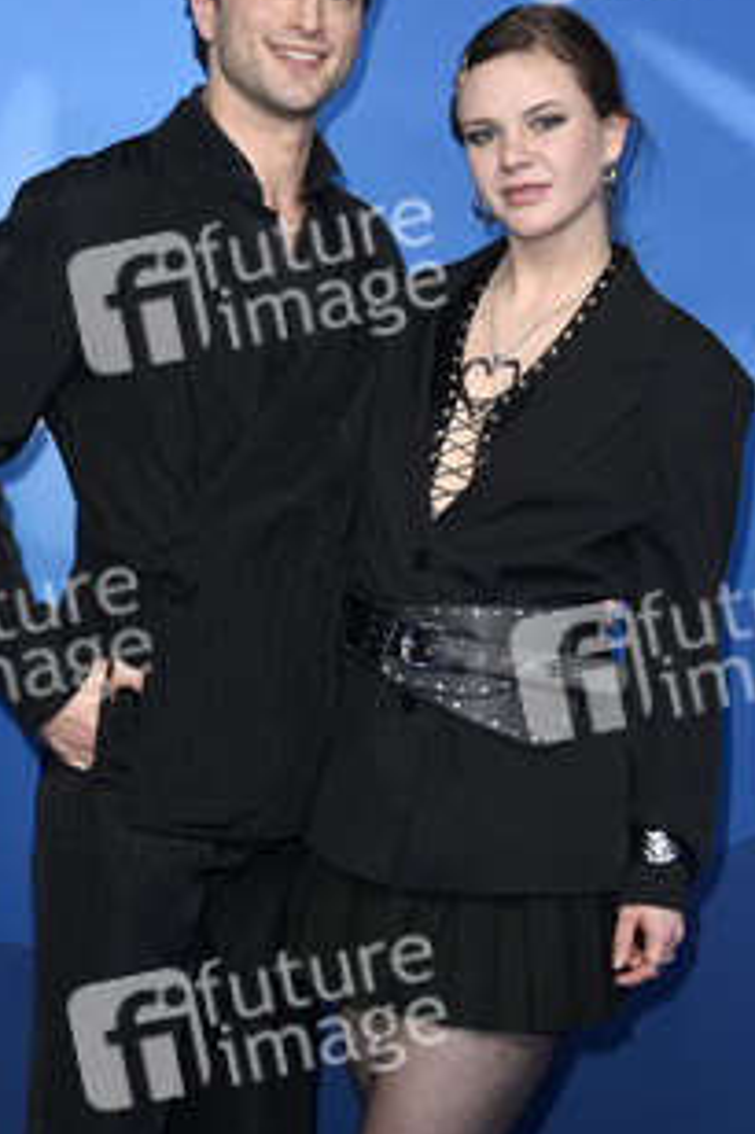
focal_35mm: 117
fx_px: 3684
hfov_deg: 11.7
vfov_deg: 17.5
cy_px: 471
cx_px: 365
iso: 800
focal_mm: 90
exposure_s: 1/250
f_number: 5.6
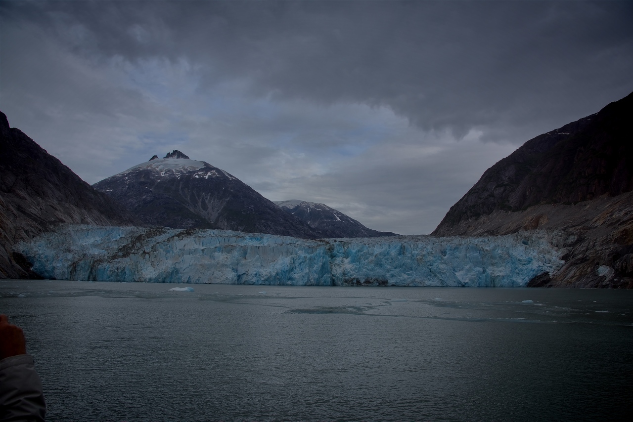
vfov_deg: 53.2
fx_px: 422
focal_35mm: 24
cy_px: 211
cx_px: 316
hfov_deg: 73.7
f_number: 10
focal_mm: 24
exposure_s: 1/250
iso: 100
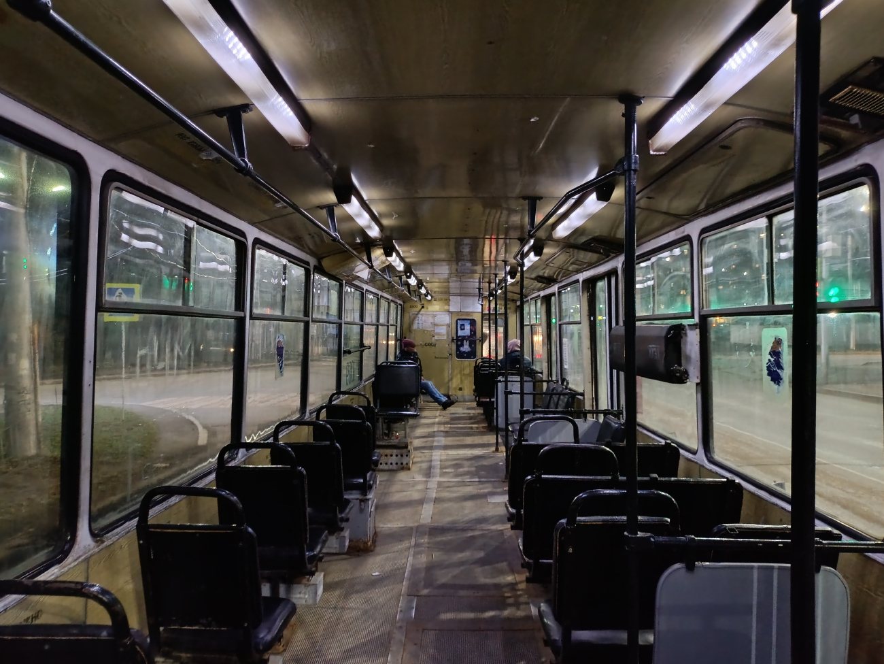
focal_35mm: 25
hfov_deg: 69.4
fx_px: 639
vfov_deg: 54.9
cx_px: 442
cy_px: 332
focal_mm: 4.71
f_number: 1.7
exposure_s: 1/20
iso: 1600
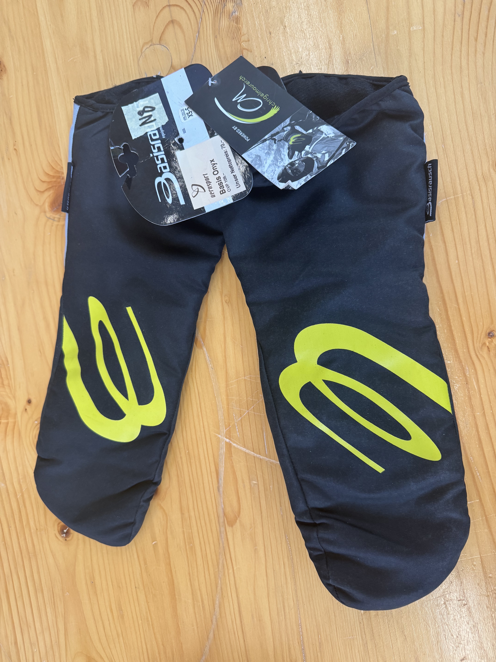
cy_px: 331
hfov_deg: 56.8
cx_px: 248
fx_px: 459
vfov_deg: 71.6
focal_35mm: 24
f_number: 1.78
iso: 200
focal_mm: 6.76
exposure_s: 1/89
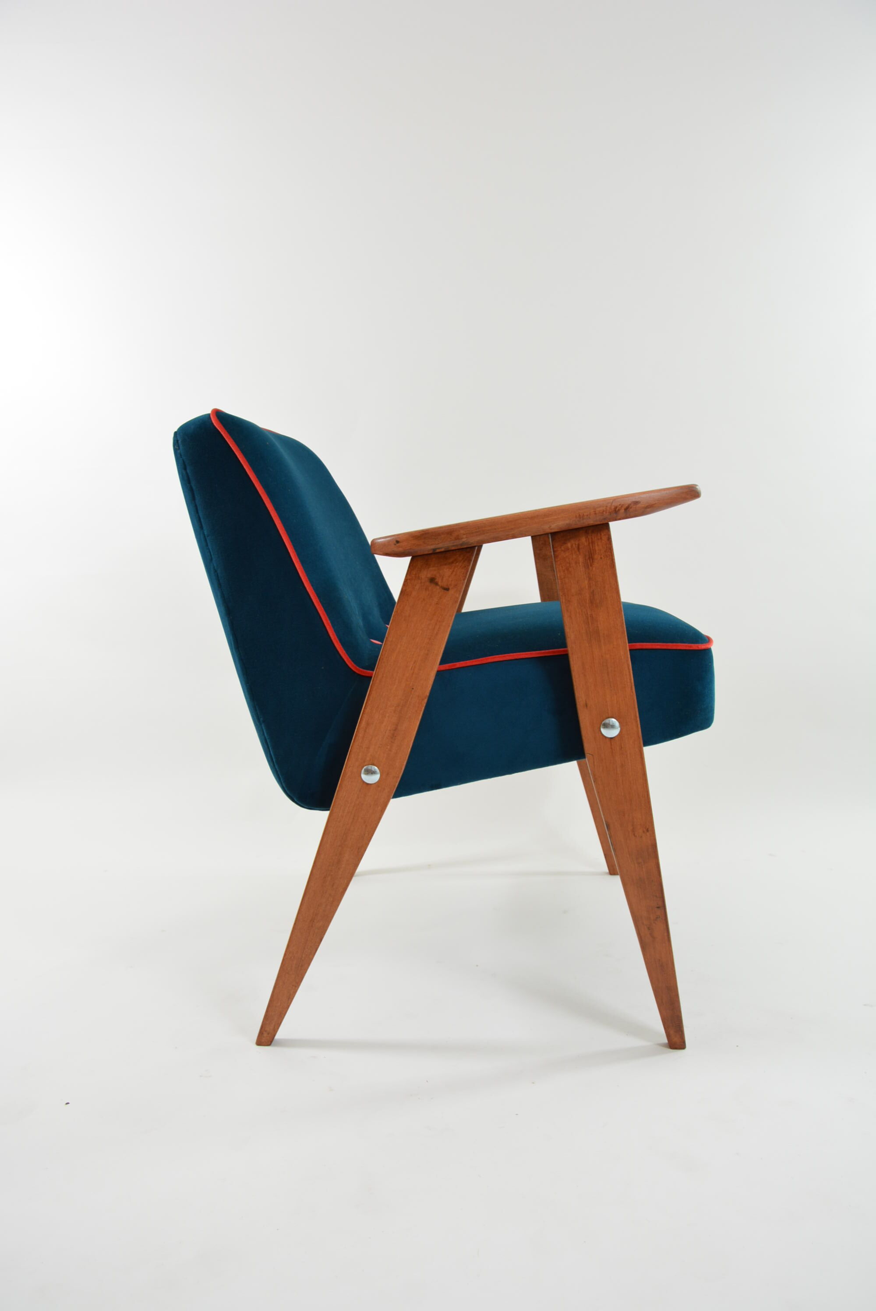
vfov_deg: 67.3
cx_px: 438
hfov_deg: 48.0
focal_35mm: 27
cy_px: 656
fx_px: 984
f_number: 5.6
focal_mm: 18
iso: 450
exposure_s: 1/60
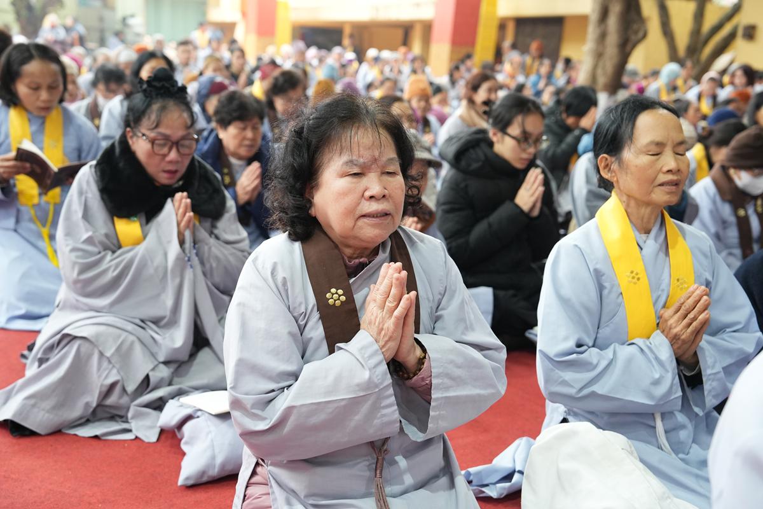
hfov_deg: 43.6
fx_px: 954
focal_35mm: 45
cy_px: 254
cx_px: 382
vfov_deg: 29.9
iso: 2000
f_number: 4
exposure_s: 1/100
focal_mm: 45
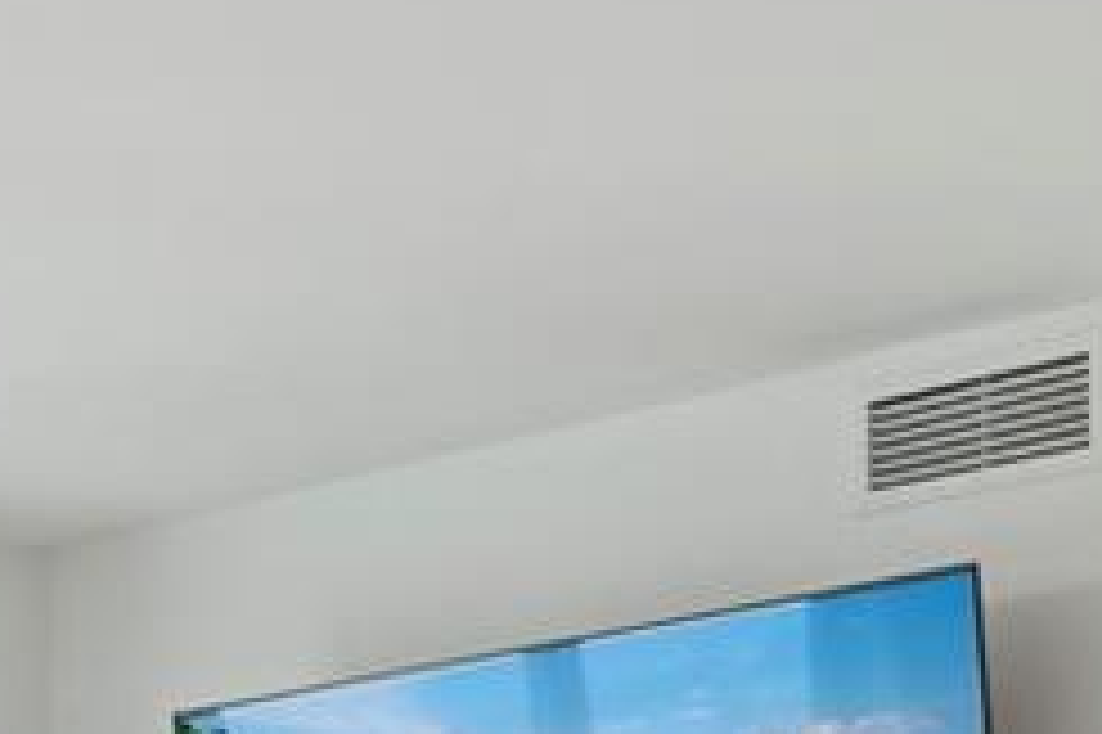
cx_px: 225
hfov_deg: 20.6
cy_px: 1036
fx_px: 2998
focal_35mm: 98
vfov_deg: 13.3
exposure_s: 1/2.5
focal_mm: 10
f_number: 8
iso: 100
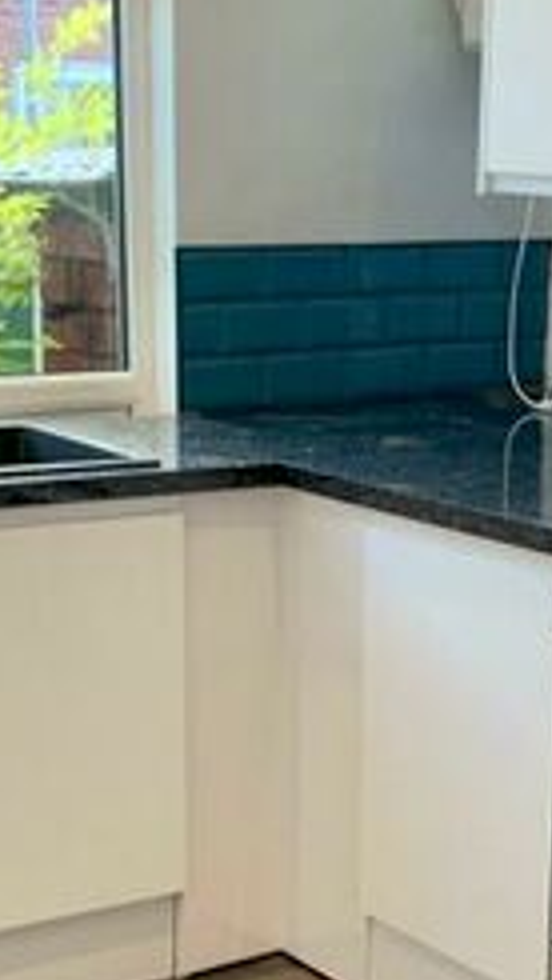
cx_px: 400
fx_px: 2106
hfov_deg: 14.9
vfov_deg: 25.7
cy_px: 782
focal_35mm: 81
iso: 100
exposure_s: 1/84
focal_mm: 4.25
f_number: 1.8
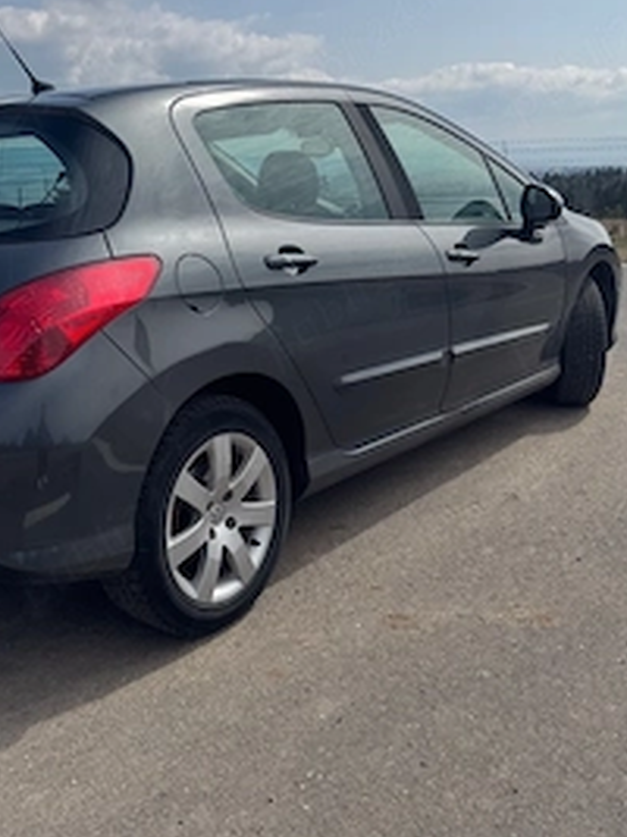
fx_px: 870
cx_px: 185
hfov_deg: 38.9
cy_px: 326
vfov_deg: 51.0
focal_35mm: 36
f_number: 1.78
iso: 80
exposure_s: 1/7937
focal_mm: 6.76
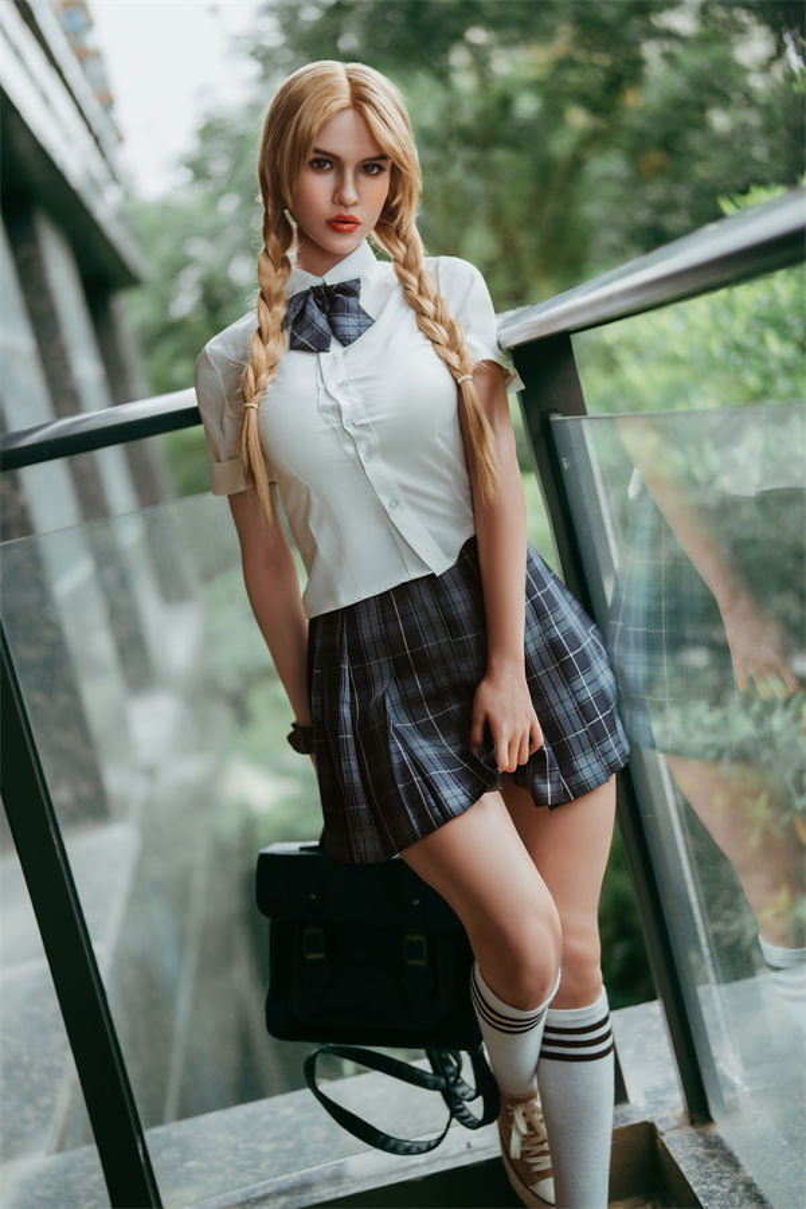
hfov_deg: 27.0
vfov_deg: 39.6
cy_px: 604
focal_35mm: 50
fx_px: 1679
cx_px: 403
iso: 100
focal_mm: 50
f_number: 1.4
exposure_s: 1/250
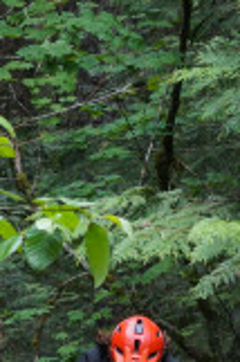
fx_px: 4002
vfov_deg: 5.1
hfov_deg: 3.4
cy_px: 468
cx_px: 285
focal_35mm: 399
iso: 800
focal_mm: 57
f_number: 6.3
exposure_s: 1/400
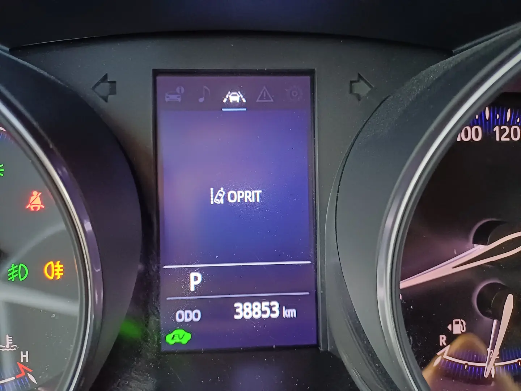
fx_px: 376
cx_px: 260
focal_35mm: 25
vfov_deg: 54.9
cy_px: 196
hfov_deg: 69.4
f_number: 1.8
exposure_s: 1/20
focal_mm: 4.65
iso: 1600
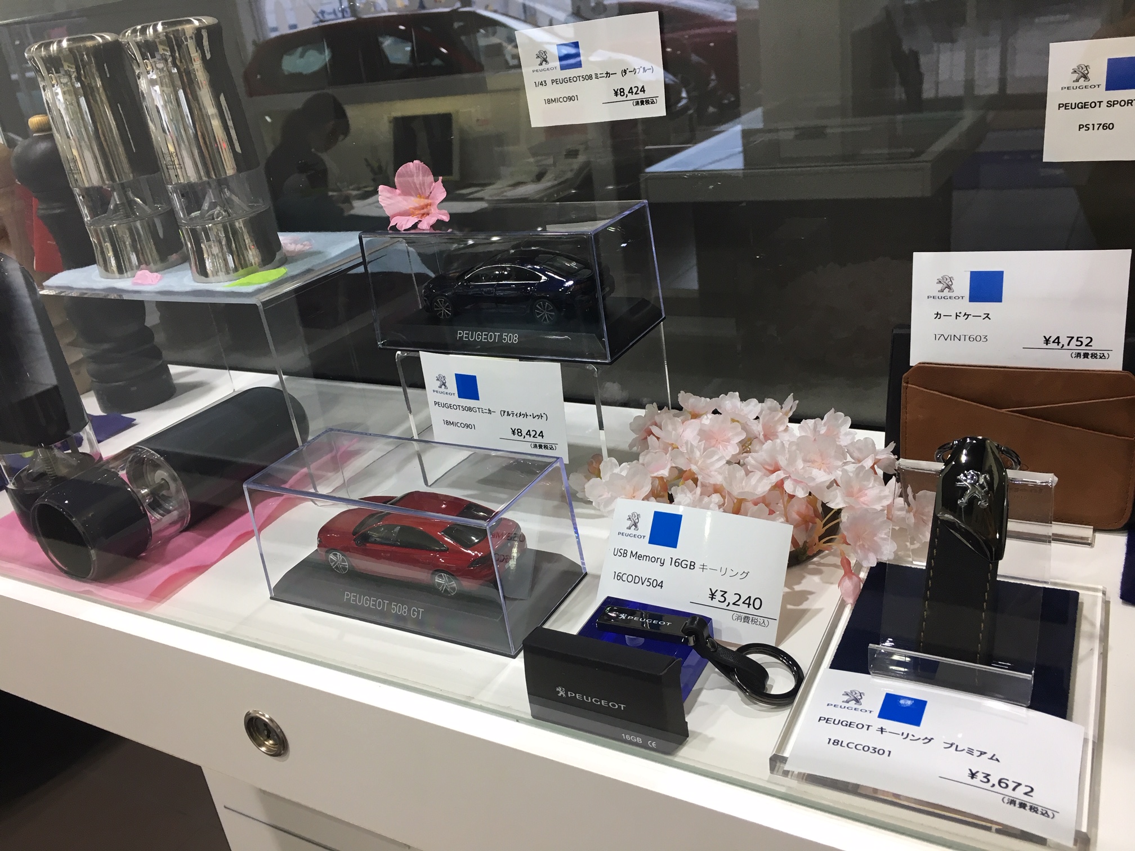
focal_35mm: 29
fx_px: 951
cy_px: 426
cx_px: 568
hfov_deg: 61.7
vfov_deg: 48.2
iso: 32
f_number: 2.2
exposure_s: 1/30
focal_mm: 4.15
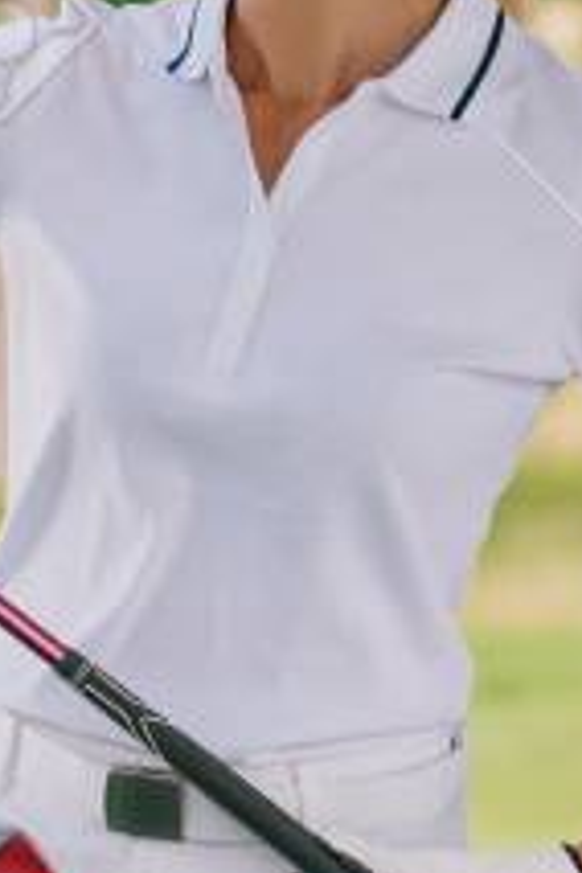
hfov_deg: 2.7
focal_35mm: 500
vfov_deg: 4.1
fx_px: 12124
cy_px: 582
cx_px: 47
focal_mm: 82
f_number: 3.2
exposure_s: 1/2000
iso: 250
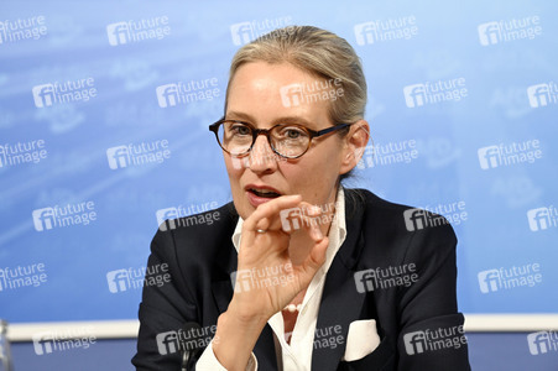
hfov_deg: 10.3
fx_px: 3098
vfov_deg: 6.9
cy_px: 186
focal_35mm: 200
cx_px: 279
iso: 3200
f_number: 5.6
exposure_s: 1/640
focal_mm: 200
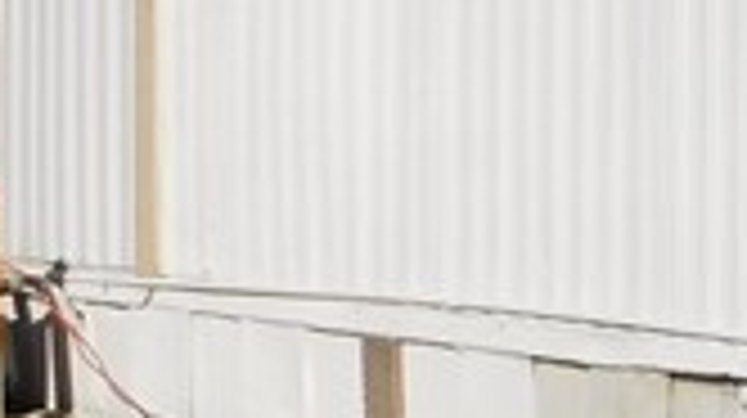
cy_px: 202
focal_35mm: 202
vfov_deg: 6.0
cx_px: 1017
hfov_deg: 10.4
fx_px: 3997
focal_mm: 5.3
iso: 125
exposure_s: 1/800
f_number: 6.4
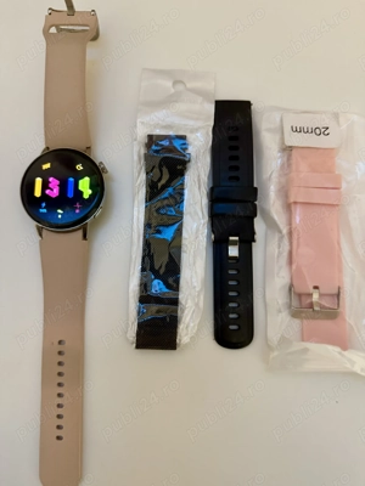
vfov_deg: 71.6
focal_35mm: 24
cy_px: 243
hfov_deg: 56.8
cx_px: 182
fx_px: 337
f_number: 1.78
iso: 800
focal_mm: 6.76
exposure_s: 1/33
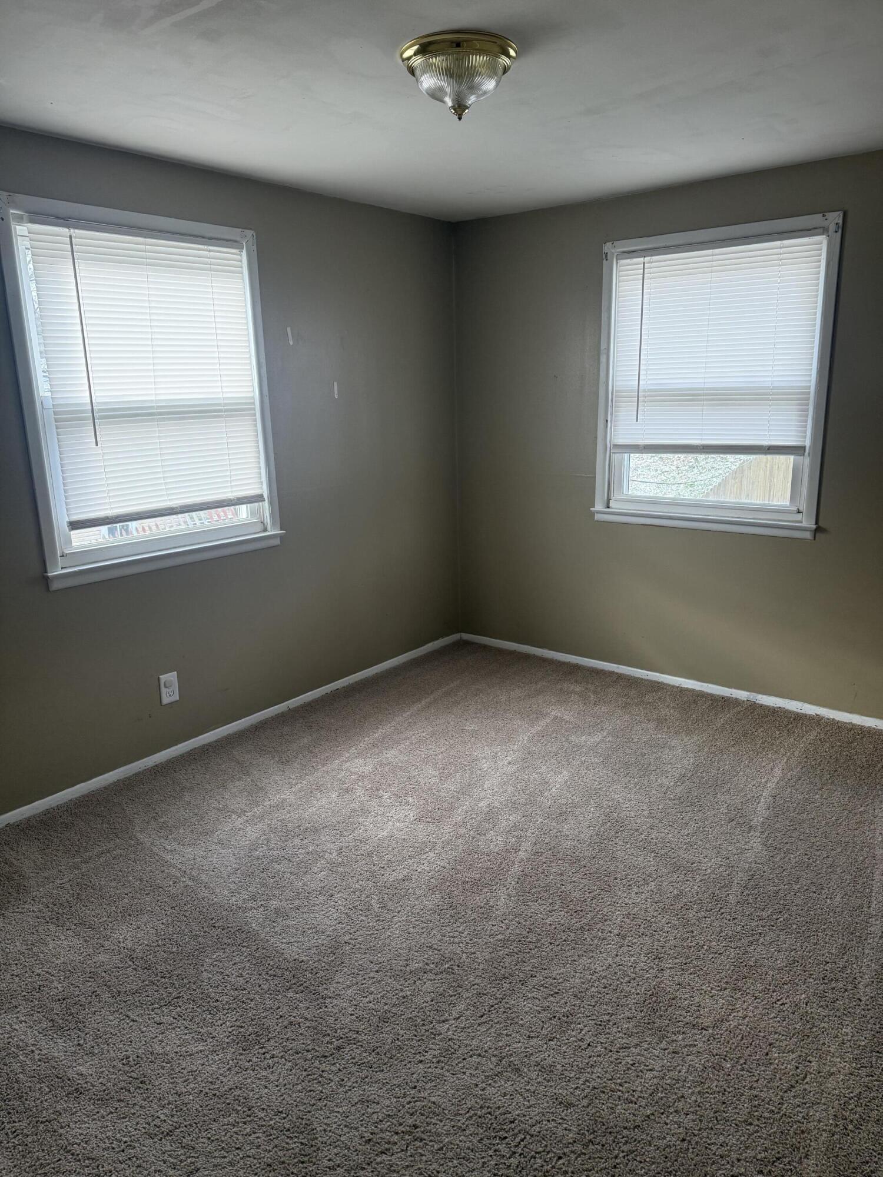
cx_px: 442
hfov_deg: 56.8
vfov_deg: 71.6
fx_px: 816
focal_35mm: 24
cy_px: 588
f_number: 1.78
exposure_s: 1/151
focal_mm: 6.76
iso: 200
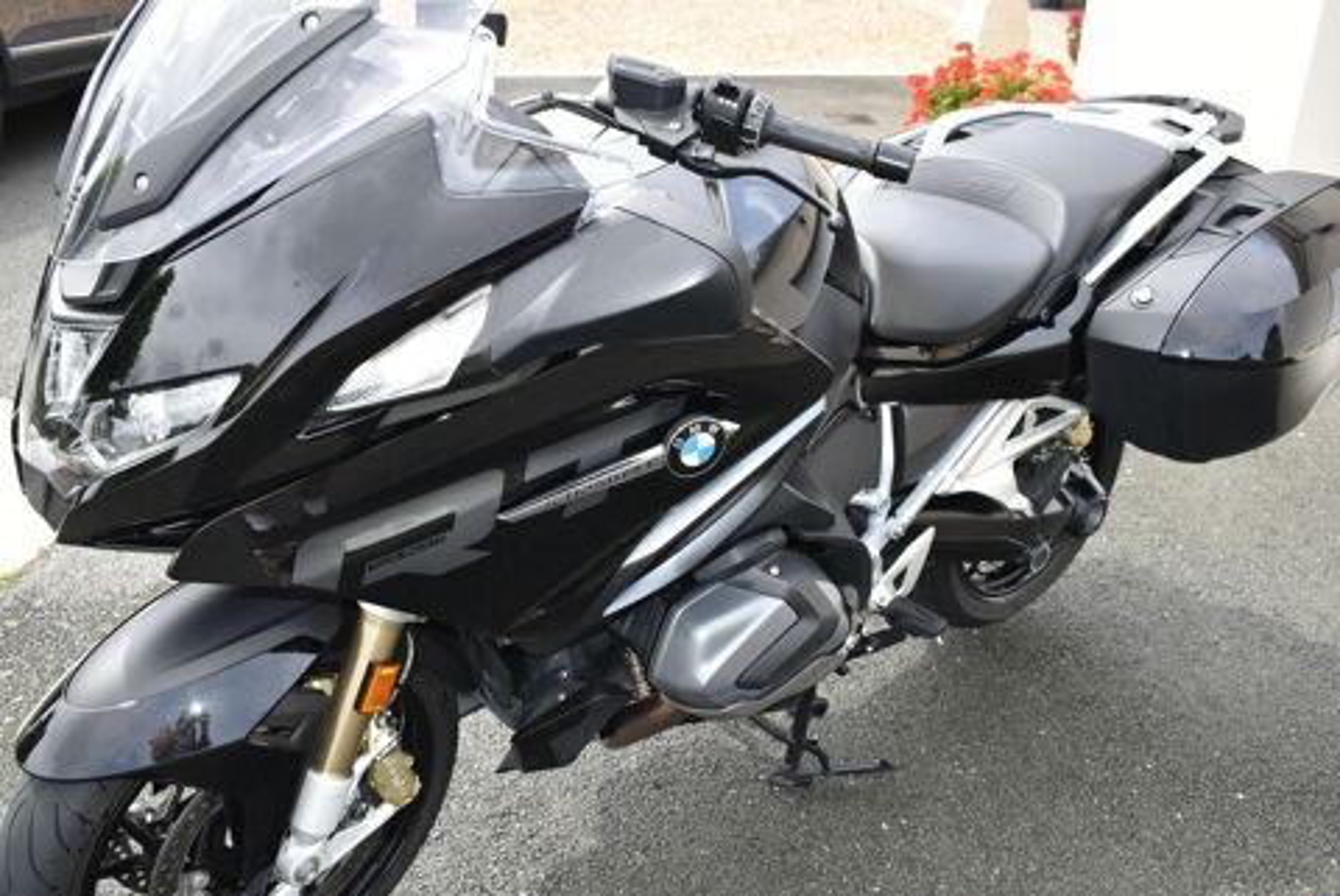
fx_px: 1229
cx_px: 670
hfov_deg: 57.2
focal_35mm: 33
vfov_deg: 40.0
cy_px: 448
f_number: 5.6
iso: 100
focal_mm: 22
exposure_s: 1/125
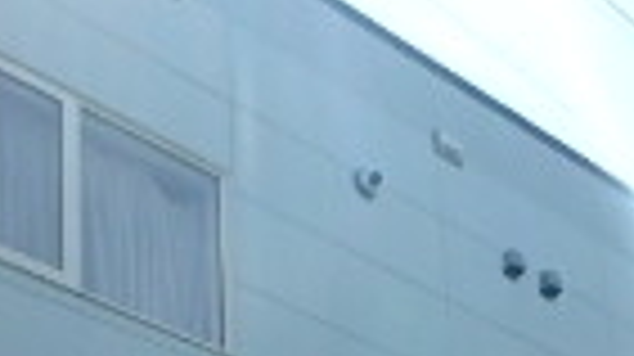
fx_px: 1747
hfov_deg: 20.4
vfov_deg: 10.6
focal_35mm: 104
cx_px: 463
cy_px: 717
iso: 125
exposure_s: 1/640
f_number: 6
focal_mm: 3.7
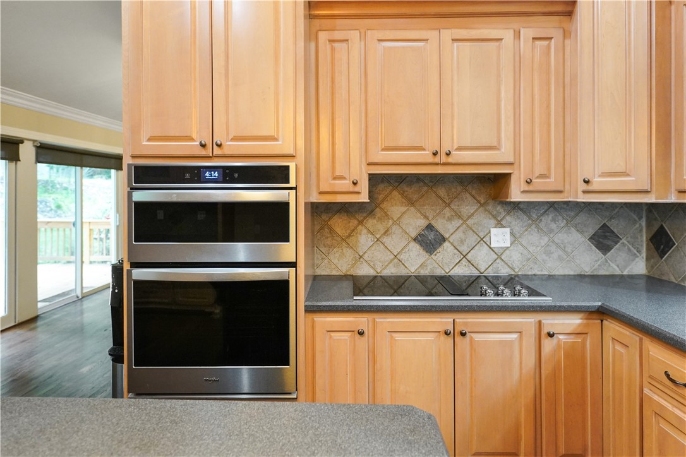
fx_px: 400
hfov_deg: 81.2
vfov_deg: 59.5
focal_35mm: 21
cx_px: 343
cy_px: 228
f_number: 2
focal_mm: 14
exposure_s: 1/160
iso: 1600
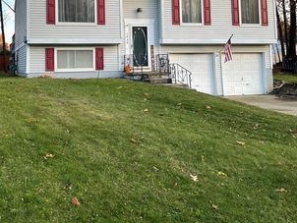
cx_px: 89
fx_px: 369
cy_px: 42
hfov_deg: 43.0
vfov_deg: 32.6
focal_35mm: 43
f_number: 1.6
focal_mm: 4.2
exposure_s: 1/121
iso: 32
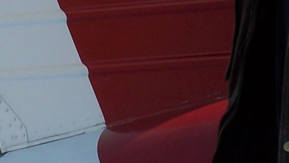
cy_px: -232
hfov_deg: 3.9
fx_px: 4277
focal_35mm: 558
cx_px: 184
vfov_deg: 2.2
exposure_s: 1/350
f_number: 6.3
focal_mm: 23.1
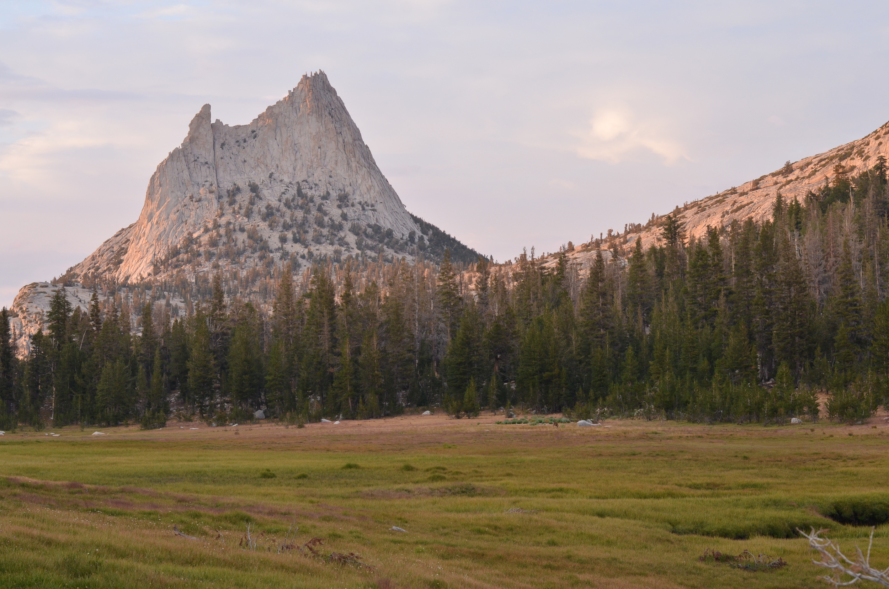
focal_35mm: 75
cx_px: 444
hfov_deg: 27.0
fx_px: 1848
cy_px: 294
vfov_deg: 18.1
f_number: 9
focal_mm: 50
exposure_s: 1/60
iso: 400
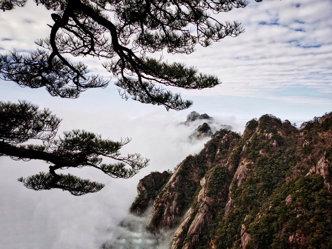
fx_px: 259
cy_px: 124
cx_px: 166
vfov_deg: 51.4
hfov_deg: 65.3
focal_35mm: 27
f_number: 1.6
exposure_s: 1/5747
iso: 50
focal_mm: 5.56
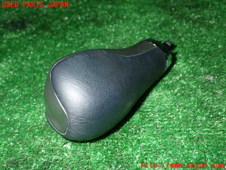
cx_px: 113
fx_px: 248
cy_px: 85
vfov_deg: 37.7
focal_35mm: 38
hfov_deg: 49.0
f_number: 8
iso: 500
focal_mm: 6.83
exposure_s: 1/40
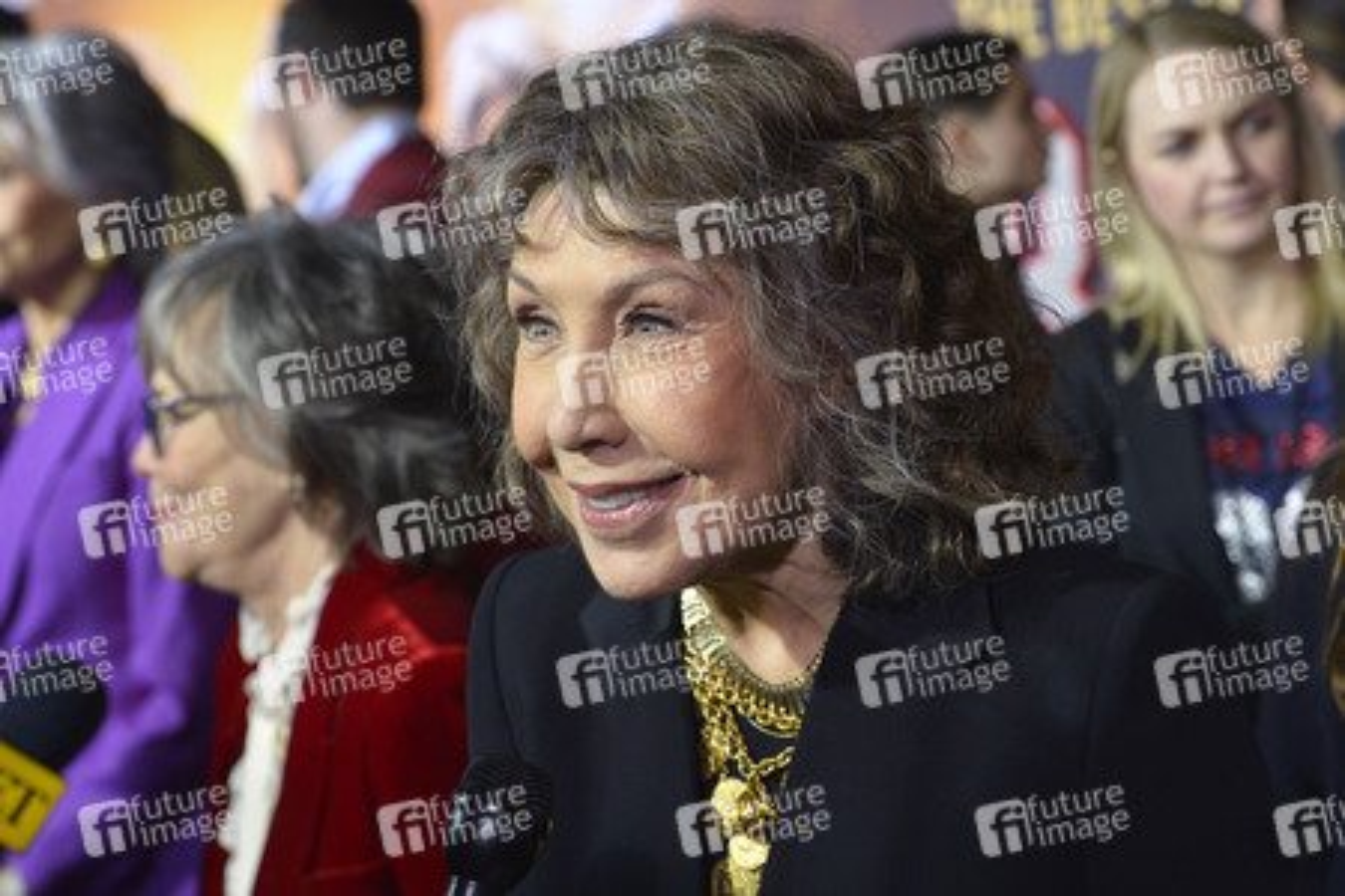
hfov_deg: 21.5
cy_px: 448
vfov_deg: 14.4
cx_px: 672
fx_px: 3549
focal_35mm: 95
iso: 2000
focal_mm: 95
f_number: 6.3
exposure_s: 1/320
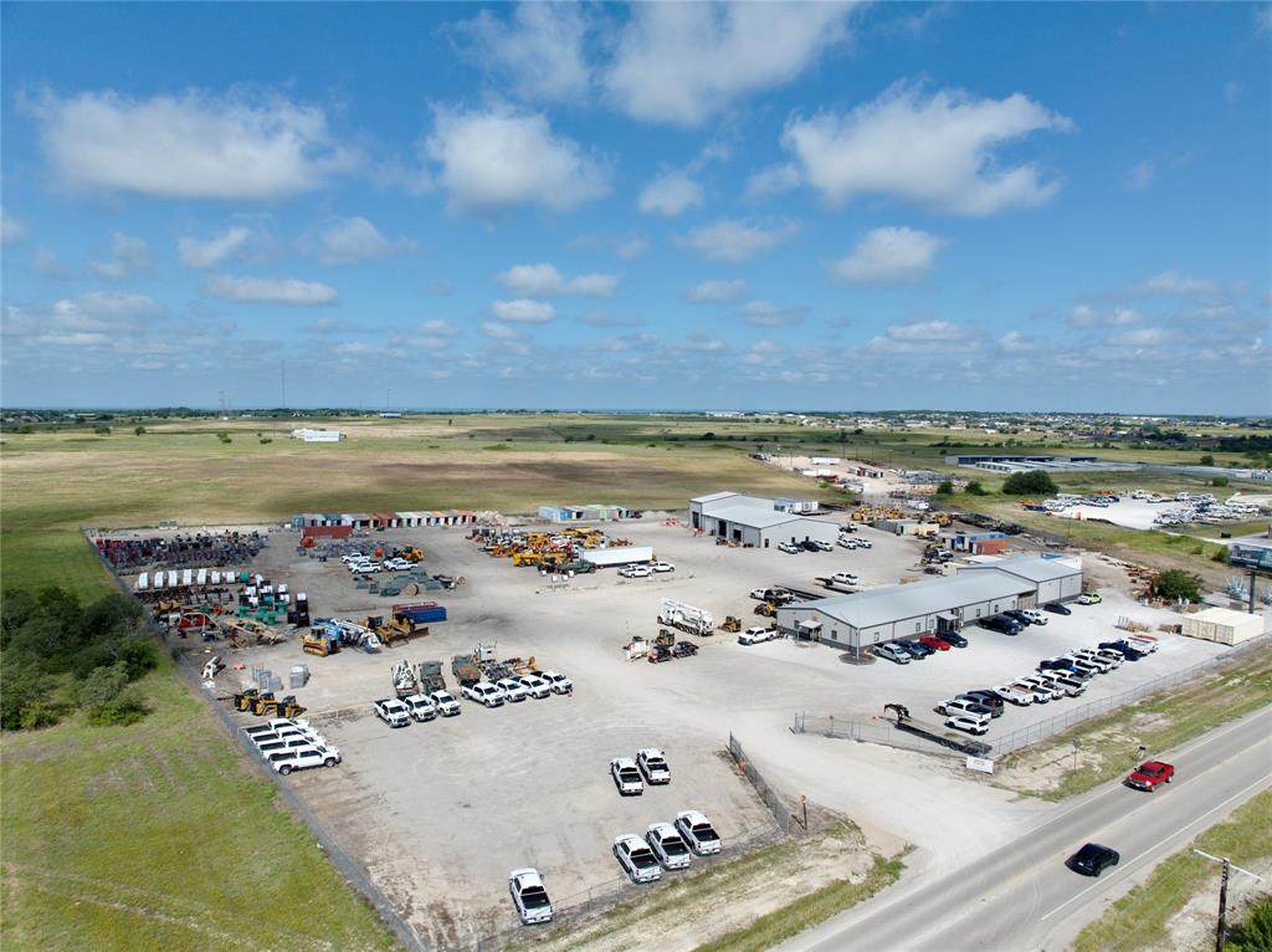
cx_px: 636
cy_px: 476
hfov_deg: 71.6
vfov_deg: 56.7
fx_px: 881
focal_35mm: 24
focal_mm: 12.29
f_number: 2.8
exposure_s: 1/2000
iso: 100
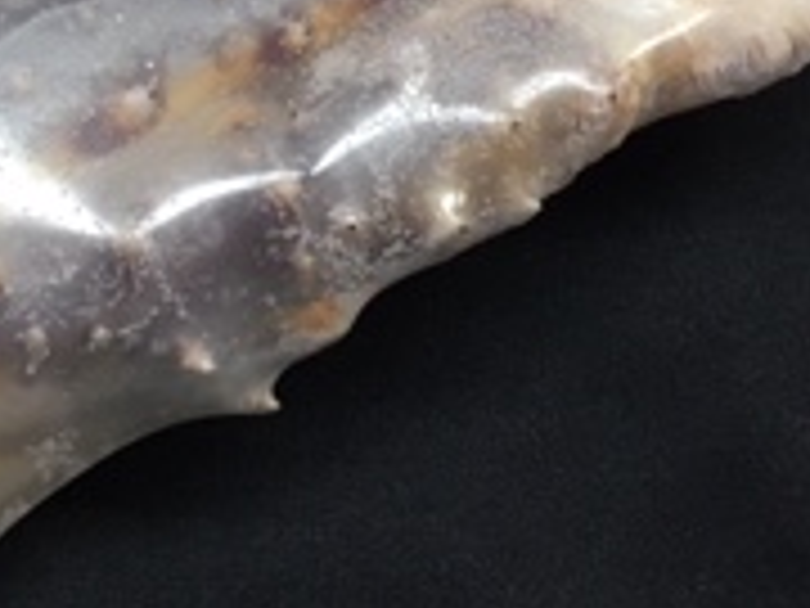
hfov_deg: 18.6
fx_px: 2410
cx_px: 27
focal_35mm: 103
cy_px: -167
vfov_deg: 13.9
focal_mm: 4.15
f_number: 2.2
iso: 25
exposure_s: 1/30
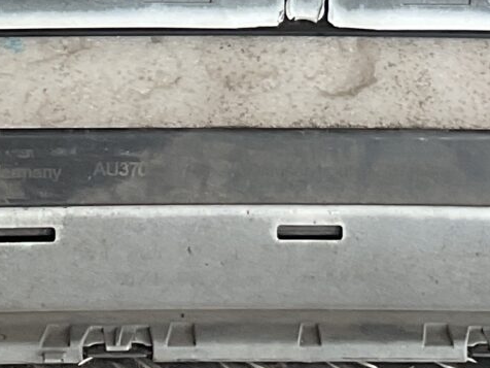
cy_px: -210
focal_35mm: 156
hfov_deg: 12.7
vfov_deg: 9.2
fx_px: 2208
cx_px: 302
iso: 25
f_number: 1.8
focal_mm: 3
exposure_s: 1/120
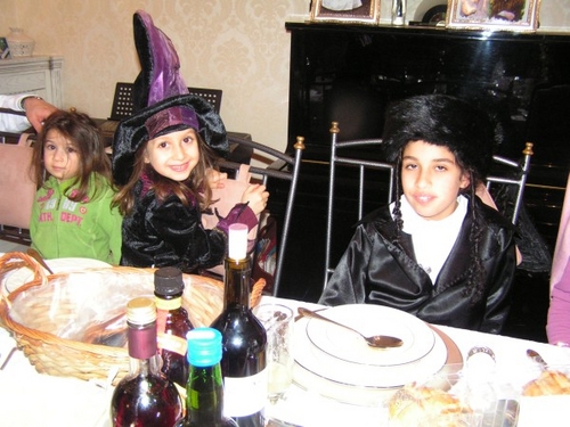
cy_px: 214
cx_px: 285
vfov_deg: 37.7
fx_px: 626
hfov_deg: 49.0
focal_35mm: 38
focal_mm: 6.3
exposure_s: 1/40
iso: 200
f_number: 2.8
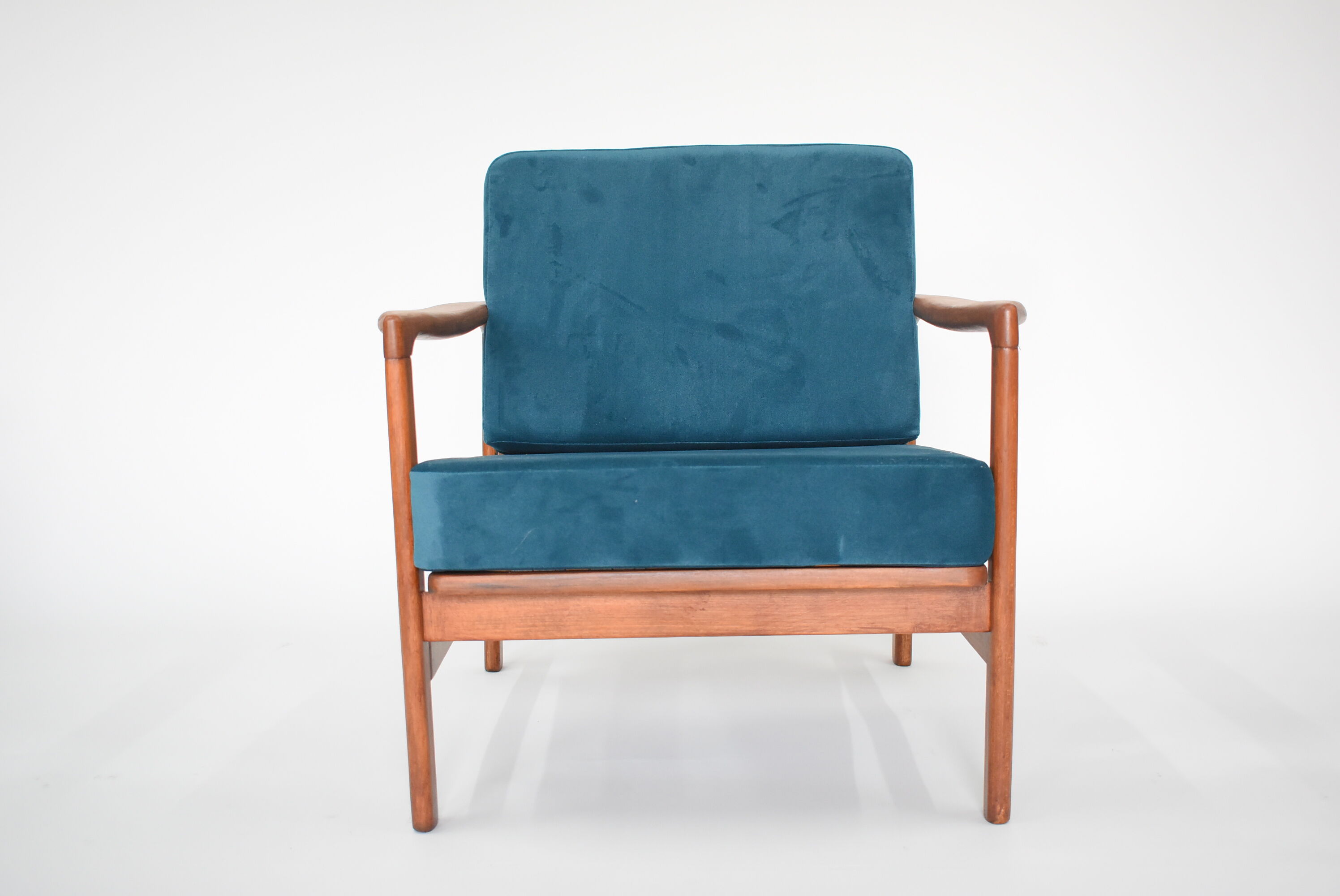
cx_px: 670
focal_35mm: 42
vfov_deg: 31.9
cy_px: 448
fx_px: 1564
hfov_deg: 46.4
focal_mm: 28
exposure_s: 1/60
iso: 1800
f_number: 4.2
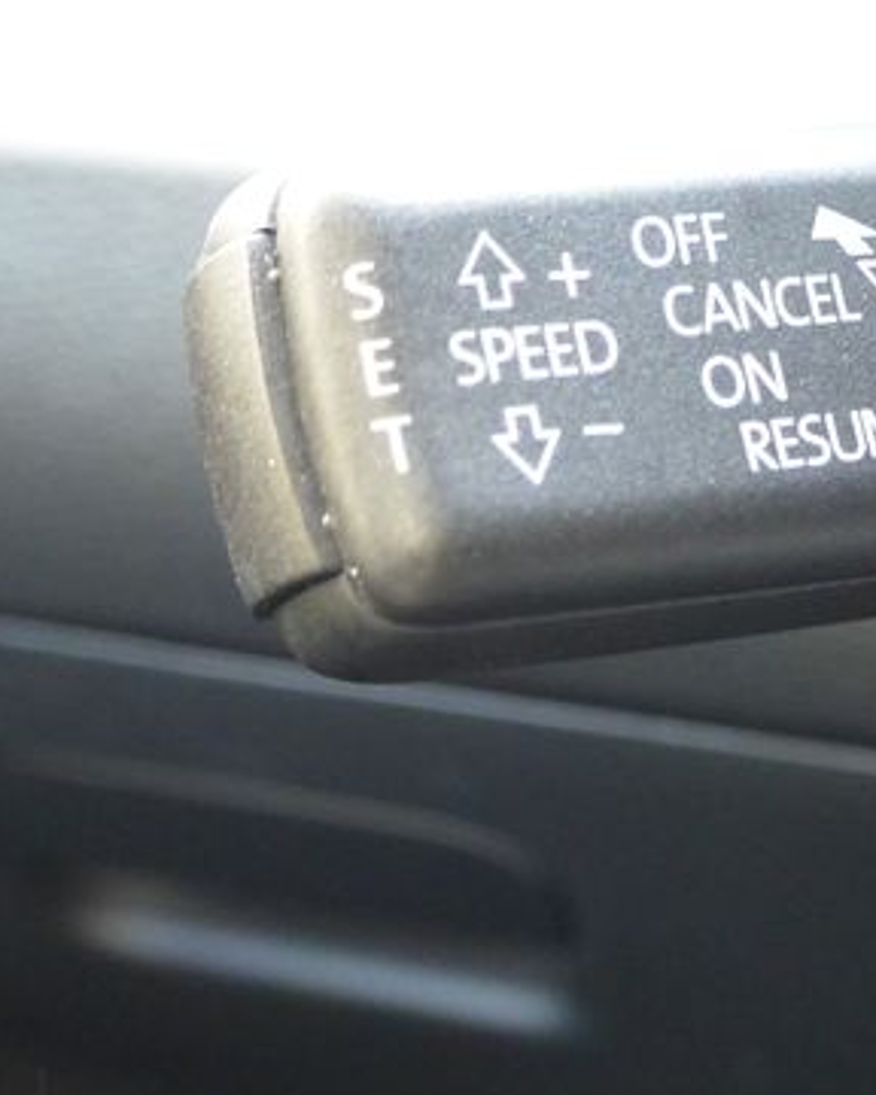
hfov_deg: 21.0
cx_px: 715
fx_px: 2333
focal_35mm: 72
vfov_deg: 26.4
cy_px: 598
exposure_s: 1/30
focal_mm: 10
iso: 1100
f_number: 3.5
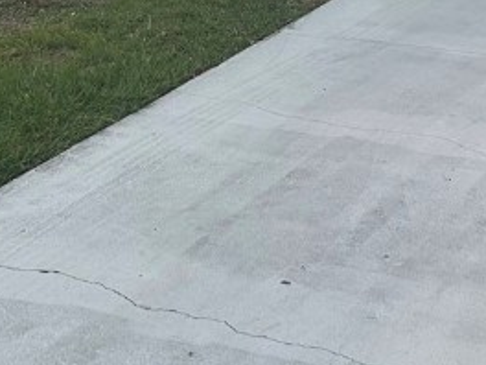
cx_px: 239
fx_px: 1418
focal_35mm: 101
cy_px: -151
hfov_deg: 19.4
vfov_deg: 13.9
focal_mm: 5.7
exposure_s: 1/162
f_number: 1.5
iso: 64
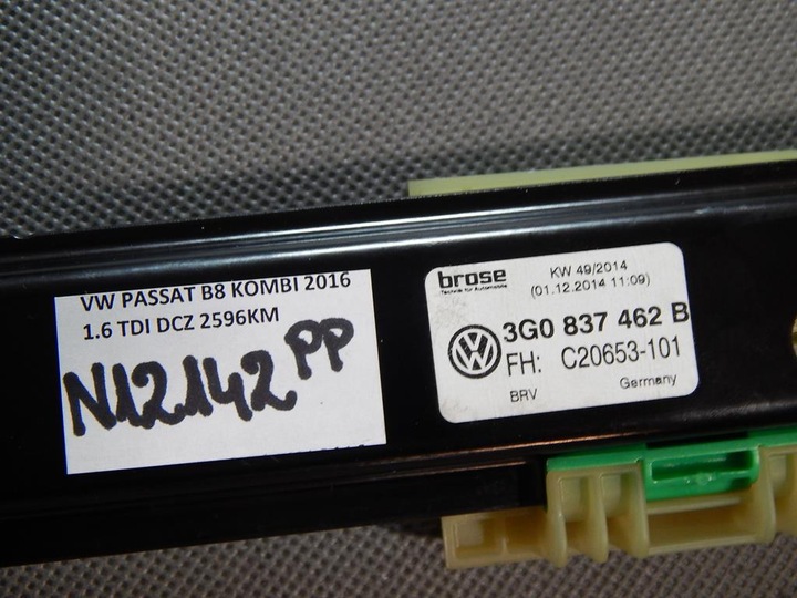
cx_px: 398
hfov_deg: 34.9
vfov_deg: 26.6
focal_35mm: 55
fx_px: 1266
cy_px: 299
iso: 400
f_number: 3.8
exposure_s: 1/15
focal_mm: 9.7
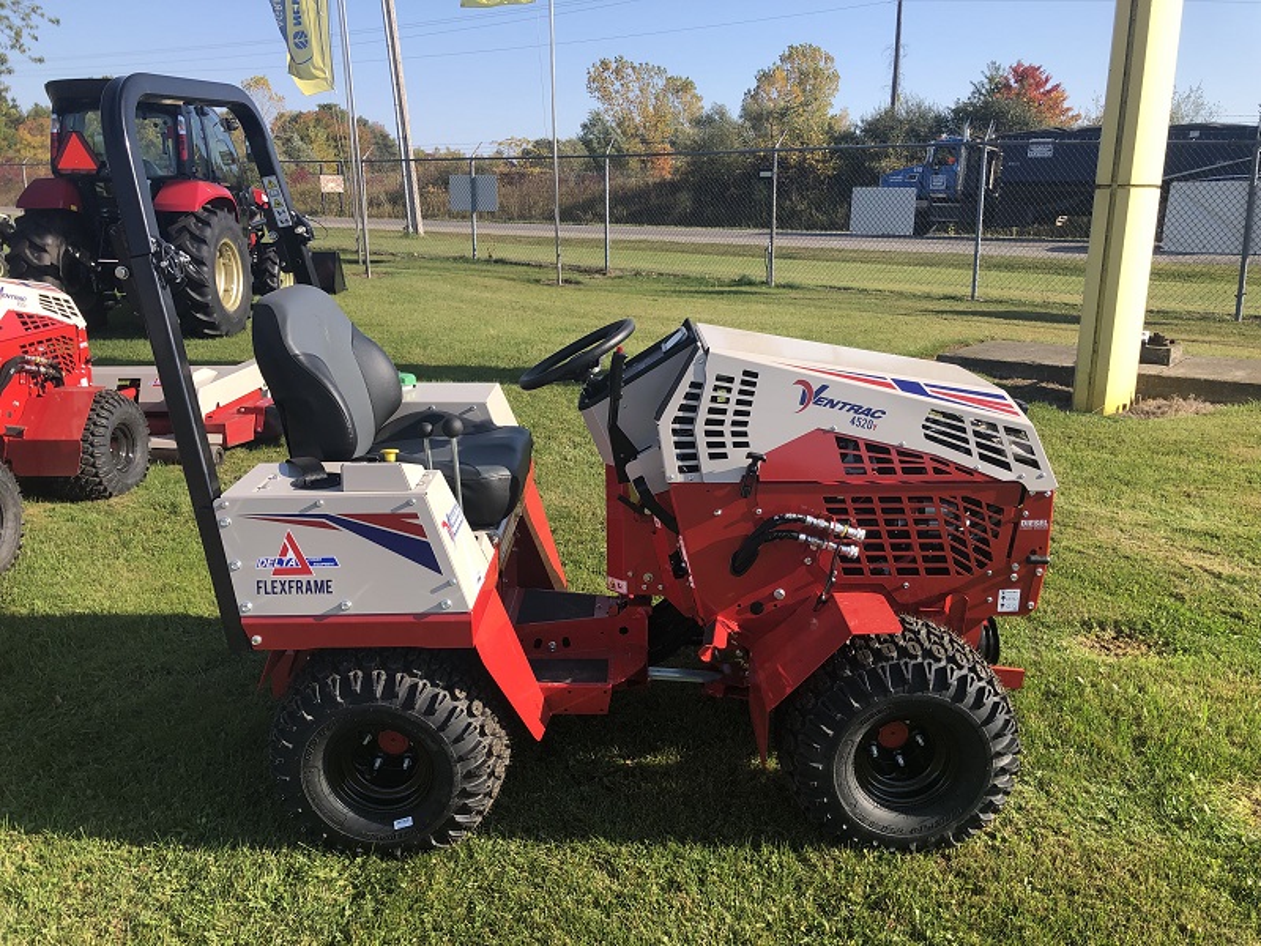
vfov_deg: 49.7
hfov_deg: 63.4
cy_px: 473
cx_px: 630
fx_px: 1020
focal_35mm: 28
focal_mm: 3.99
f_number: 1.8
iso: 20
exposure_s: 1/979
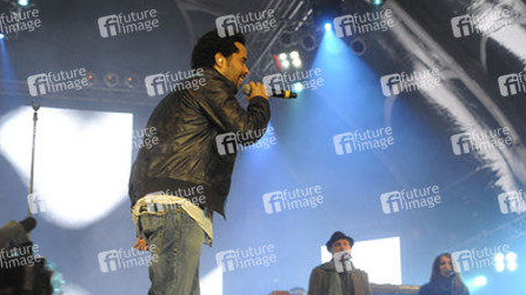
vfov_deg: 16.3
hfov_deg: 28.6
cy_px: 170
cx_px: 262
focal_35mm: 74
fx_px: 1032
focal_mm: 70
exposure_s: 1/200
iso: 3200
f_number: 5.6
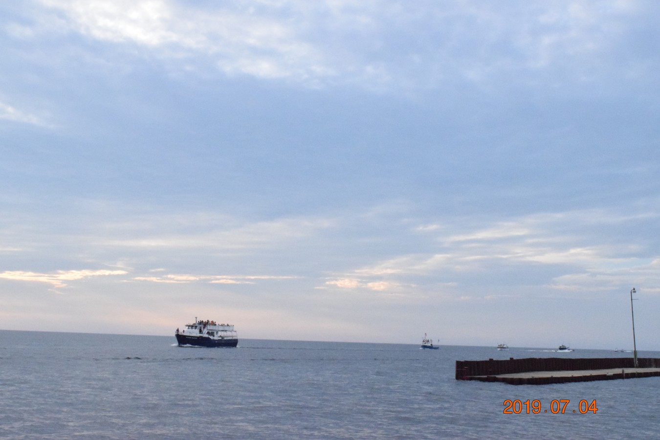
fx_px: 770
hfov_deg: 46.4
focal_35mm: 42
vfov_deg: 31.9
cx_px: 330
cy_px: 220
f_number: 14
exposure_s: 1/2000
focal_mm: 28
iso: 12800
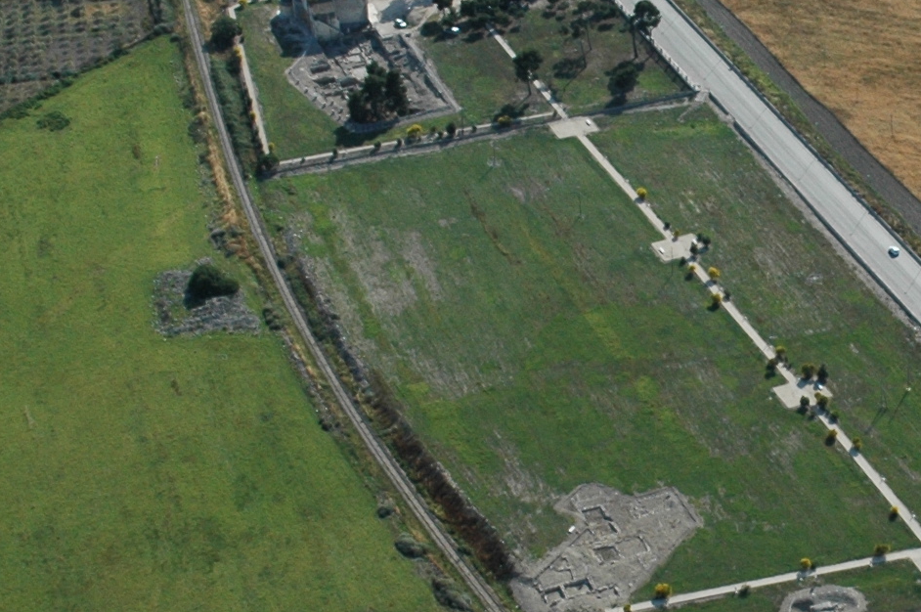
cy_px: 356
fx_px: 2939
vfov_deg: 11.9
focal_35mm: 115
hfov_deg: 17.5
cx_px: 875
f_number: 11
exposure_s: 1/500
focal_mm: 24
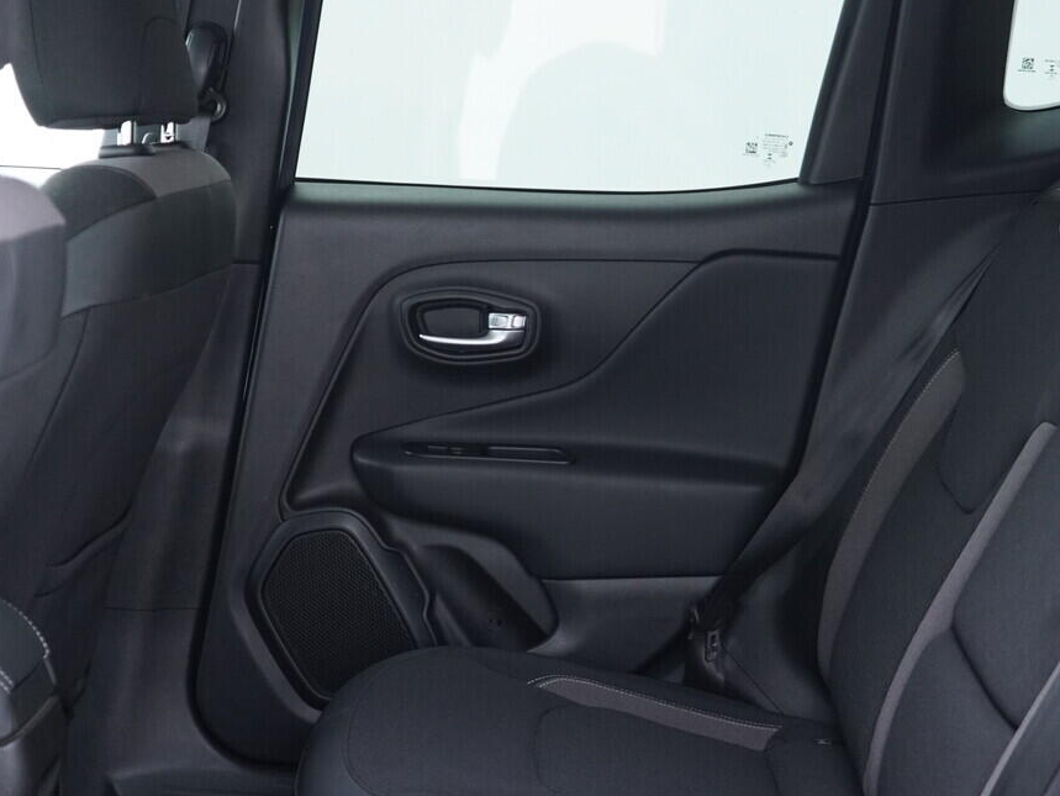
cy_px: 452
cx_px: 586
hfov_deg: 33.2
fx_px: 1777
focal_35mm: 58
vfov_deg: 25.2
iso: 1000
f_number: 2.8
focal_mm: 24
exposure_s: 1/40
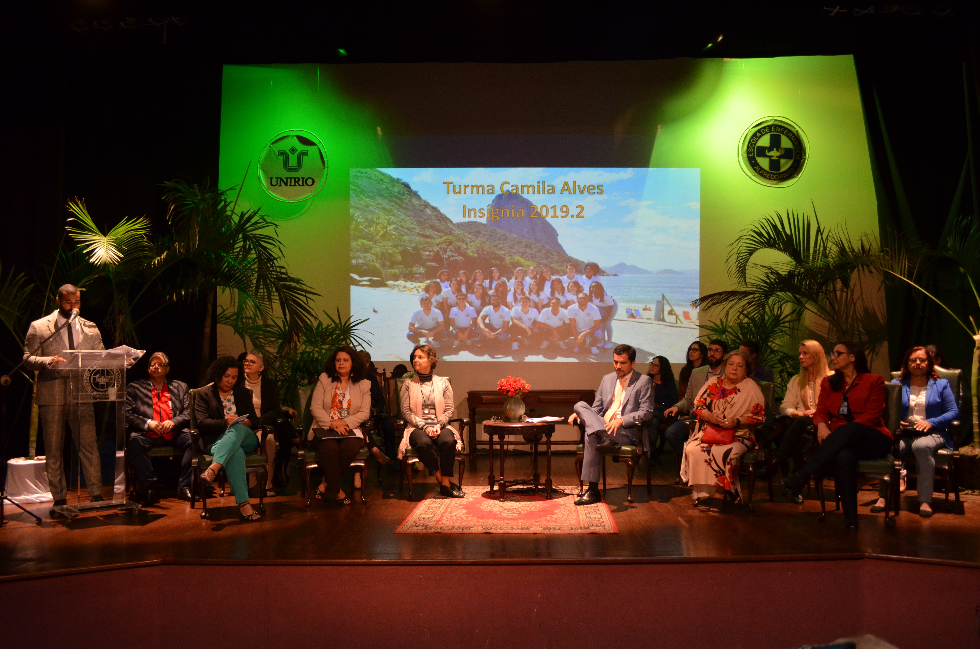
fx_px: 733
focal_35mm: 27
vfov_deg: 47.7
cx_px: 490
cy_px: 324
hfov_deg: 67.5
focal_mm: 18
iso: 1600
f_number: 3.5
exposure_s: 1/50
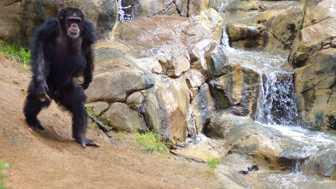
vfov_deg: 6.4
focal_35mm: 191
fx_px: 1699
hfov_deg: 11.3
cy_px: 72
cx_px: 153
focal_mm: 105
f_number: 4
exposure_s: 1/250
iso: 640
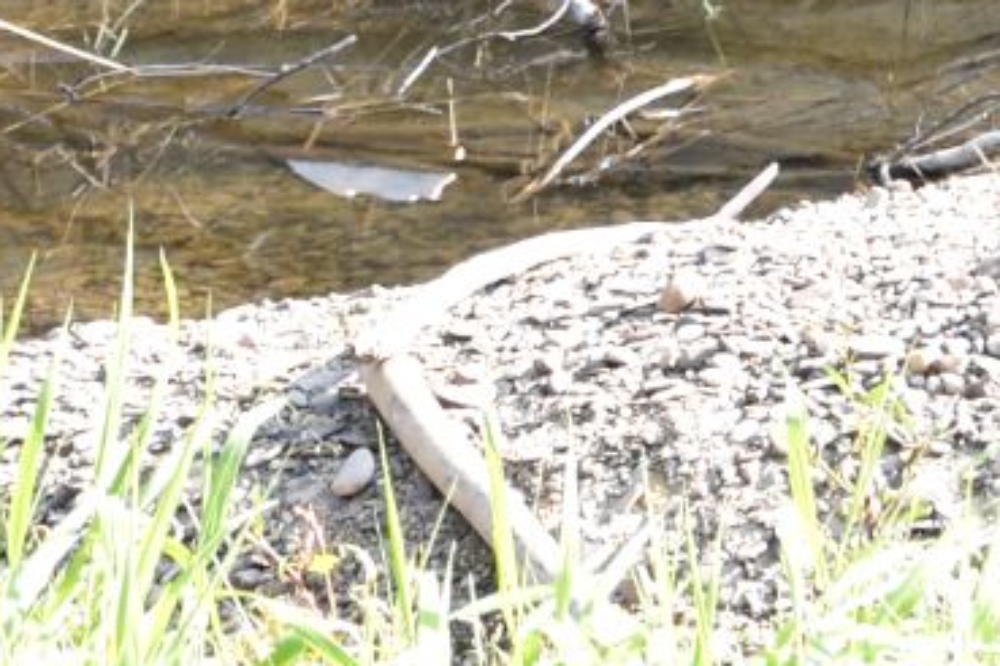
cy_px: -602
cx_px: 2133
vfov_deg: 4.8
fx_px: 7860
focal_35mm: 283
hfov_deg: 7.0
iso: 100
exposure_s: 1/50
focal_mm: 34
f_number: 4.2
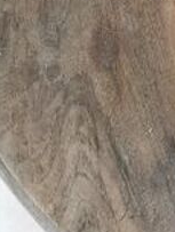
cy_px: -225
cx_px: 495
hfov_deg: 7.5
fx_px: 1189
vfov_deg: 10.3
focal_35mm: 177
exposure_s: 1/100
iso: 160
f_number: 1.6
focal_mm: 5.56
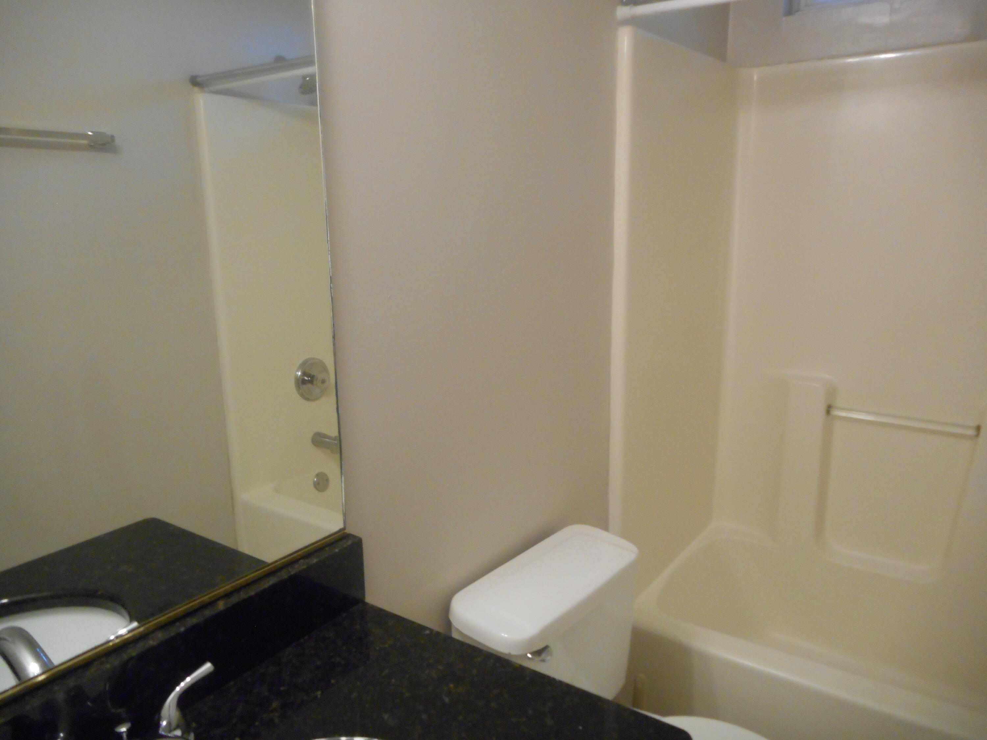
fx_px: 713
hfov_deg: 69.4
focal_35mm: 25
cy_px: 370
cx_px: 494
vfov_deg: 54.9
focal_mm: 4.5
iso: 400
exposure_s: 1/25
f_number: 3.7
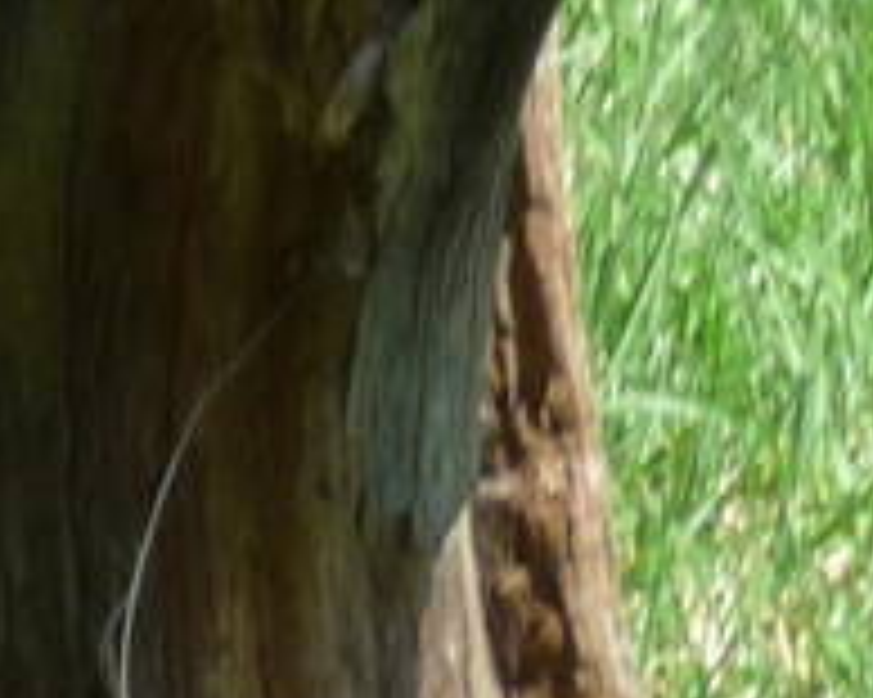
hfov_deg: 1.7
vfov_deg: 1.4
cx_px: 2002
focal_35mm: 1133
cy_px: -437
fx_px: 29259
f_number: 4.8
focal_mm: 24.1
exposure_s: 1/250
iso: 100
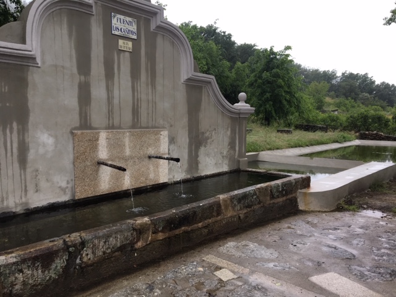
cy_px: 148
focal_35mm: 29
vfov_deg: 48.2
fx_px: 332
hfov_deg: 61.7
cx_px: 198
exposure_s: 1/100
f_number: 2.2
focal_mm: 4.15
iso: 40
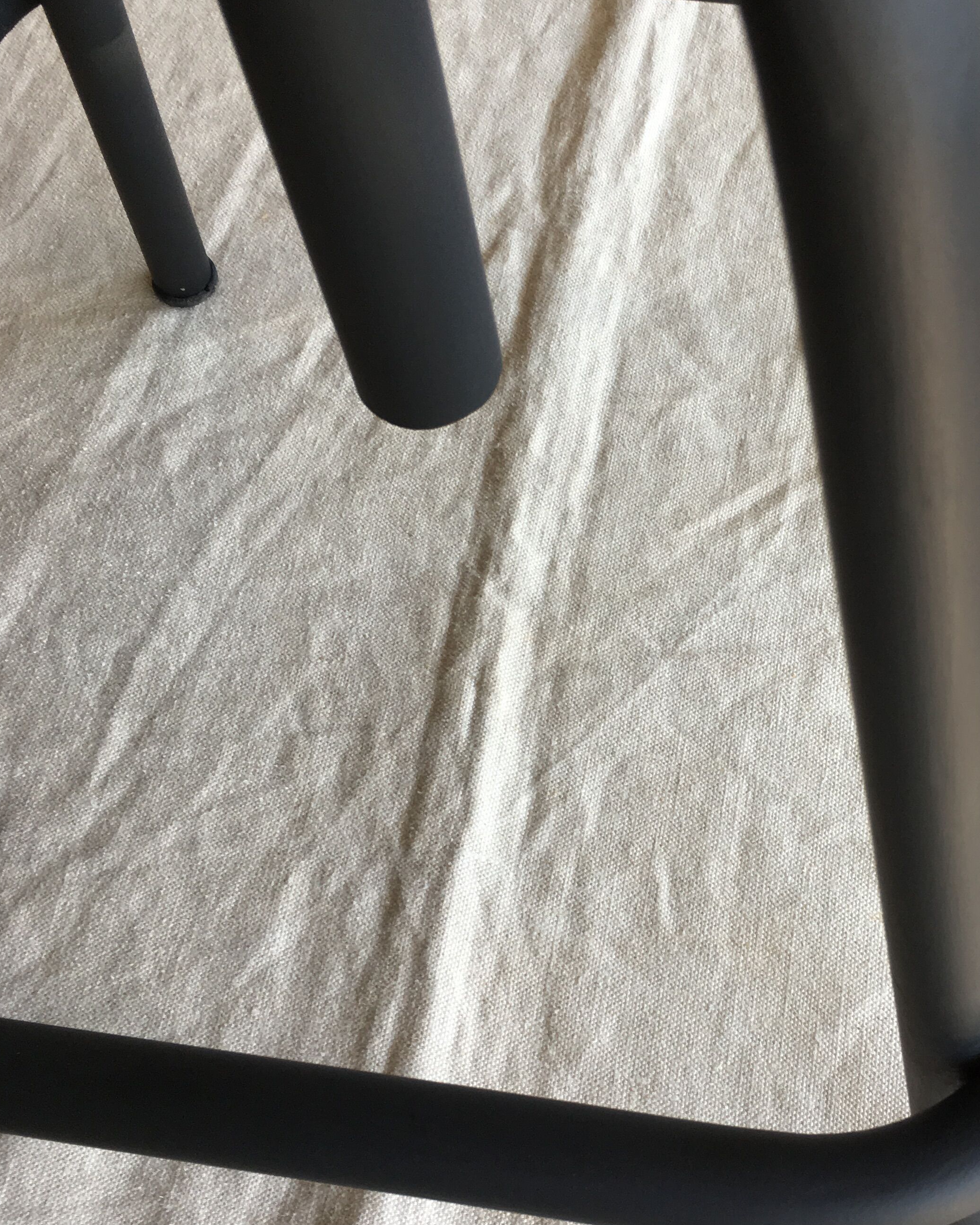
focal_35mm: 44
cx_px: 684
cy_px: 602
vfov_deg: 42.0
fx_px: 1595
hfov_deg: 33.7
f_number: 2.2
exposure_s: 1/100
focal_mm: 4.15
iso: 40
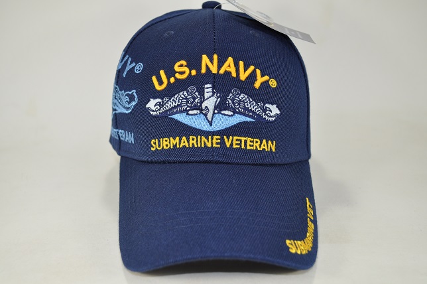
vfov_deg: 36.8
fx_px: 427
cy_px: 142
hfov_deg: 53.2
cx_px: 214
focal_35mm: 36
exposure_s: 1/200
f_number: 4.5
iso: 200
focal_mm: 24
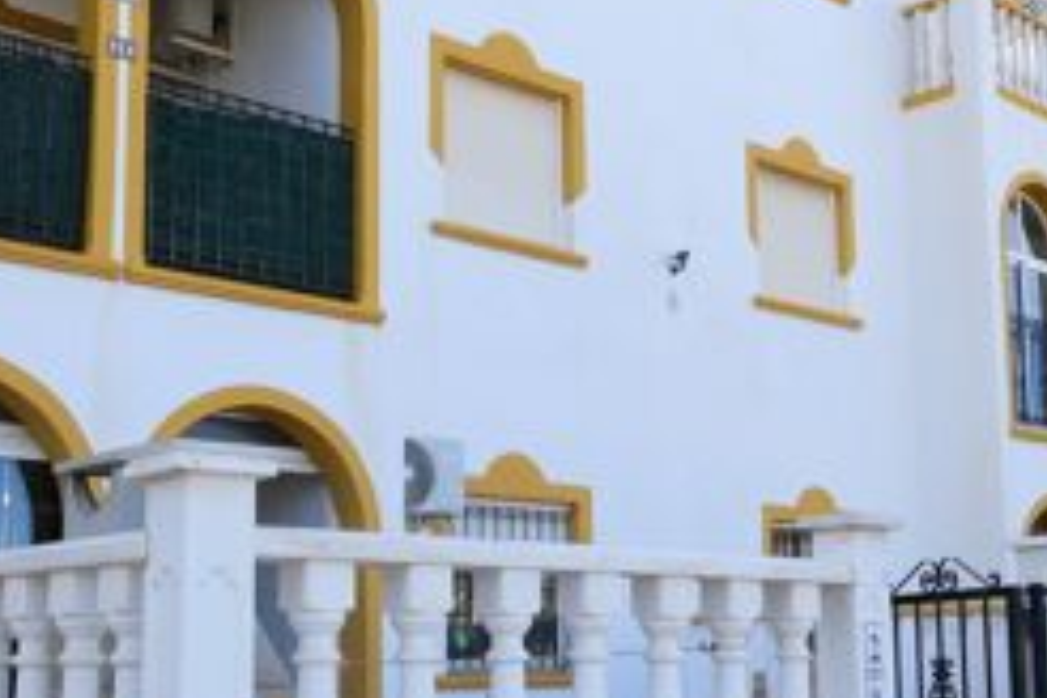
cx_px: 713
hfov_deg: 44.6
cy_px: 400
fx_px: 1250
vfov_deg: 31.1
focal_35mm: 43
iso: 400
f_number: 13
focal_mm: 10
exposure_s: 1/125
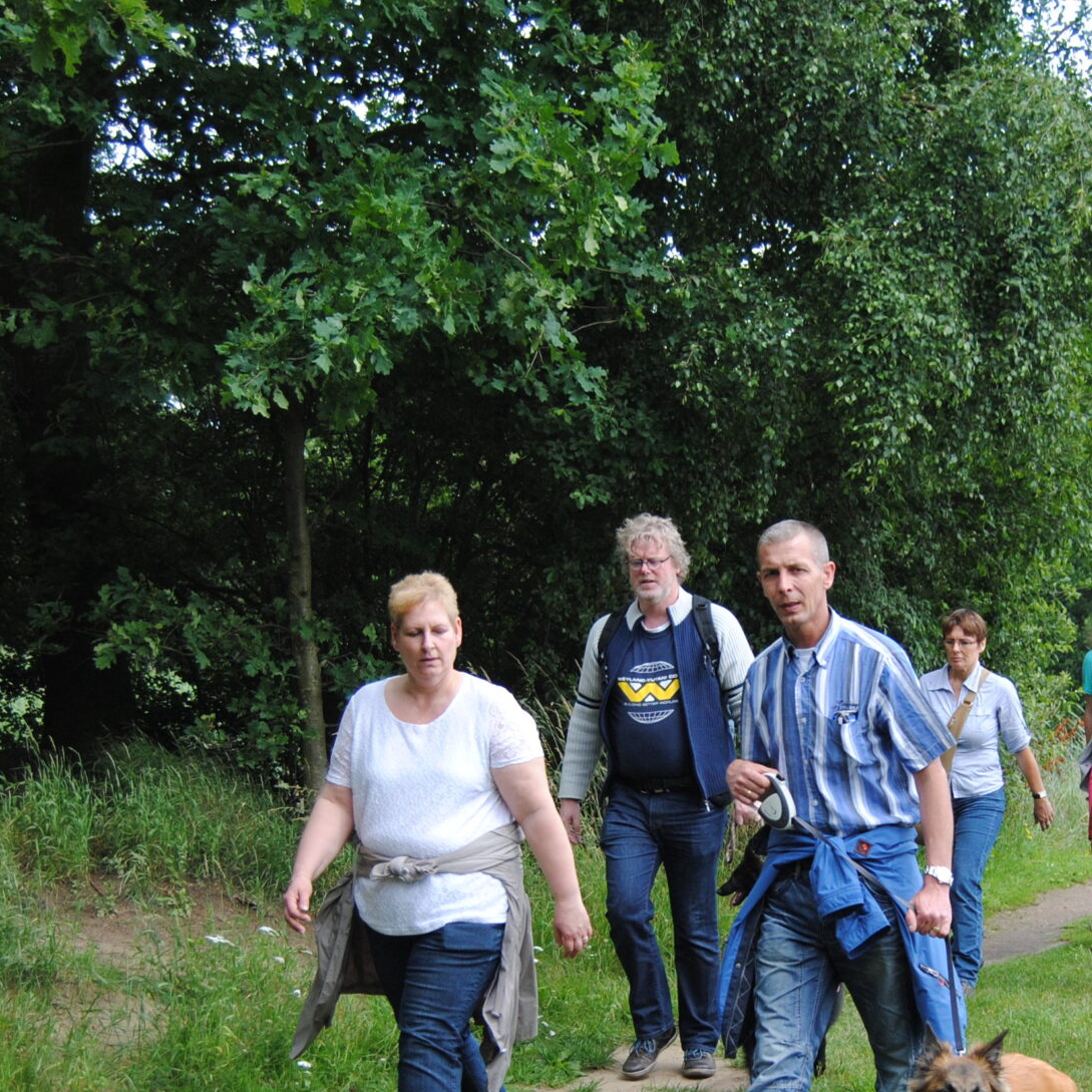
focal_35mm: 69
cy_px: 847
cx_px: 753
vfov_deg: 24.7
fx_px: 2463
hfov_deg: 24.8
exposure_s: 1/500
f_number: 3.8
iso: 250
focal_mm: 23
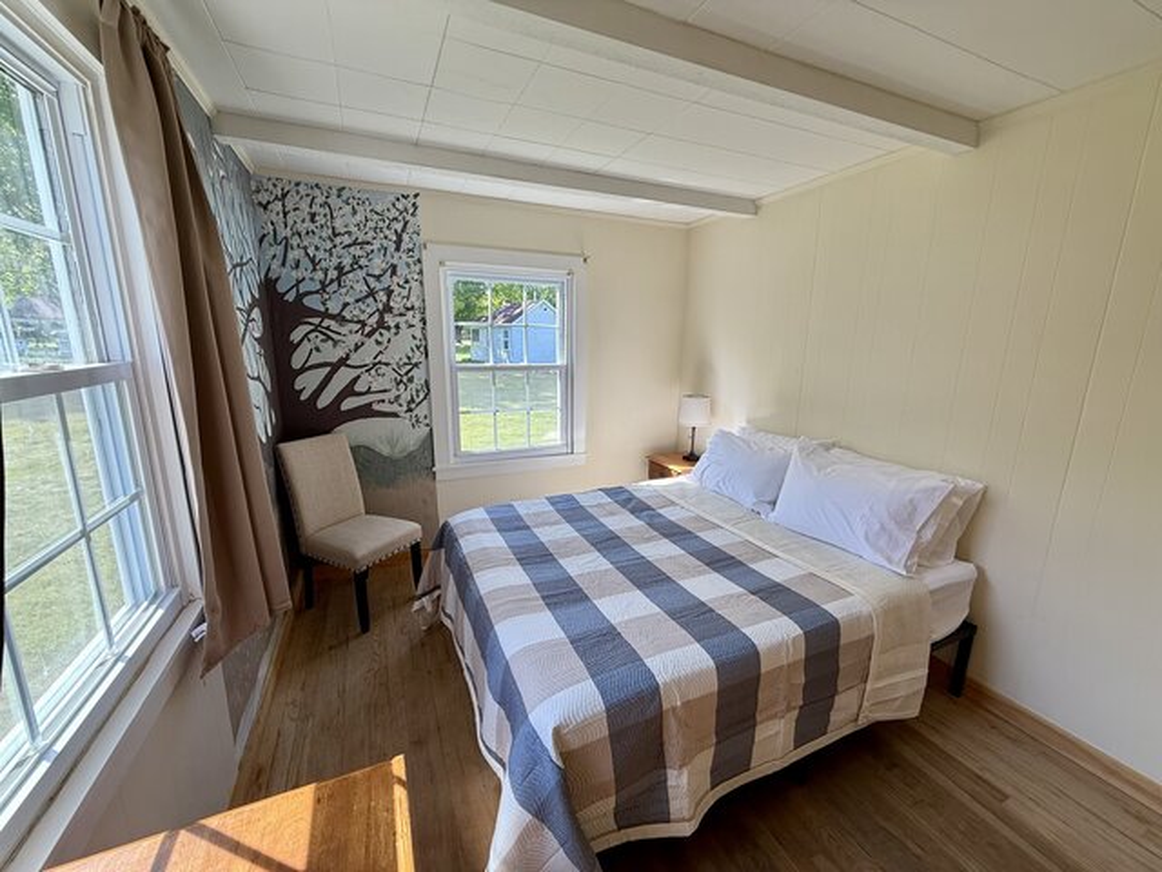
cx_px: 581
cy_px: 436
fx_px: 470
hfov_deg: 102.1
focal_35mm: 14
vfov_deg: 85.7
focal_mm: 2.22
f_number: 2.2
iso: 80
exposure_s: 1/120
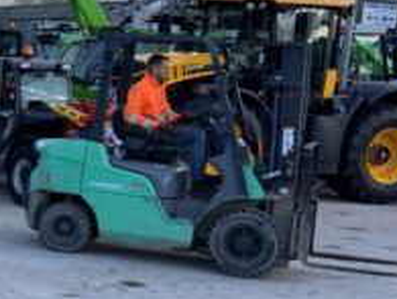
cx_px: -230
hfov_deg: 18.0
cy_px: 195
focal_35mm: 95
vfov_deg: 15.6
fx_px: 1092
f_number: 1.8
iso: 16
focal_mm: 3
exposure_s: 1/380
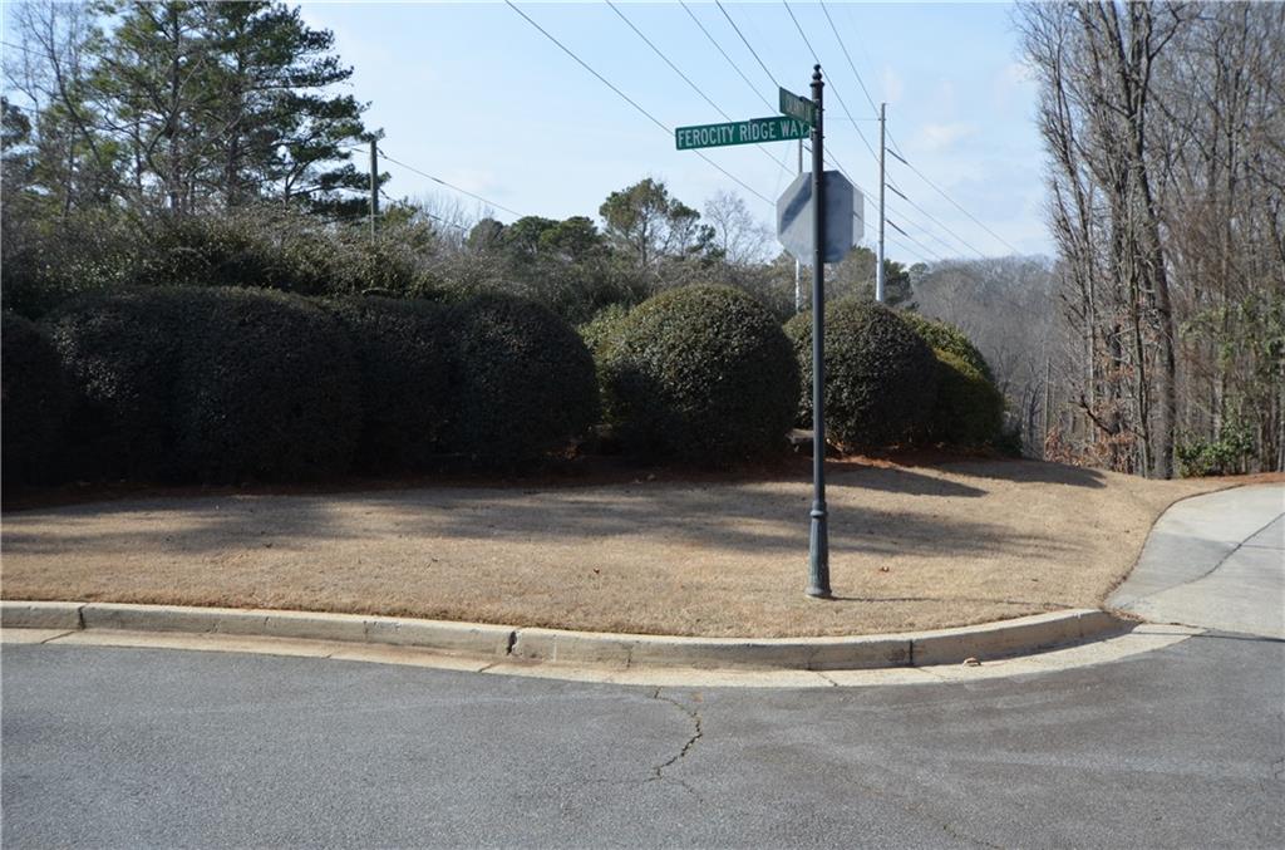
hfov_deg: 53.3
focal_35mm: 36
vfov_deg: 36.7
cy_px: 425
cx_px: 642
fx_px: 1282
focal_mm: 24
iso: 160
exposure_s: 1/250
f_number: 8
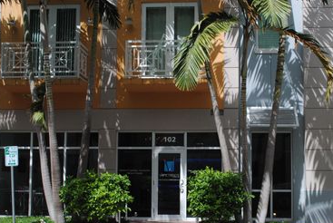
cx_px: 199
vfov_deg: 27.4
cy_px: 151
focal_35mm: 49
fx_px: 454
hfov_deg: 40.1
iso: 100
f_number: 7.1
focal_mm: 24
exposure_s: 1/200
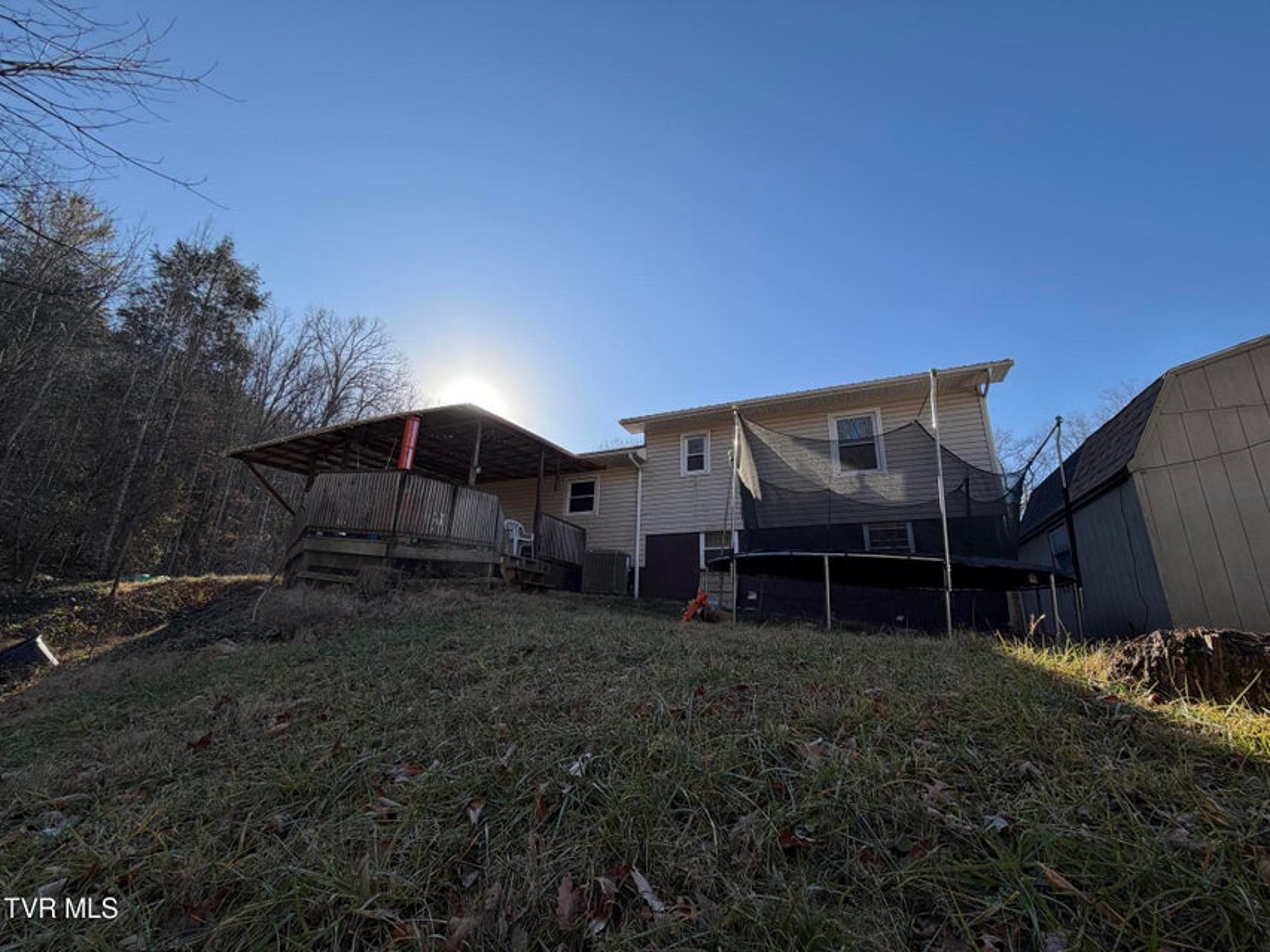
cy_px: 476
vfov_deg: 85.7
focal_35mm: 14
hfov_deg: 102.1
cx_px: 635
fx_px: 514
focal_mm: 2.22
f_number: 2.2
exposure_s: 1/770
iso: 40
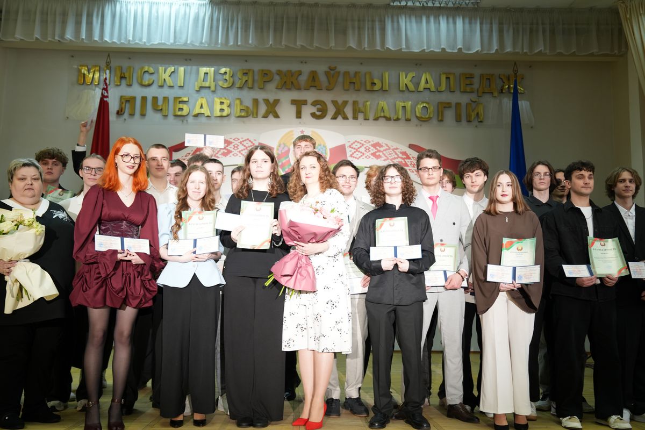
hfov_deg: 55.8
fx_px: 609
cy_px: 215
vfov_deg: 38.9
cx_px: 322
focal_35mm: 34
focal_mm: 34
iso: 640
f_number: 3.2
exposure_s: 1/100
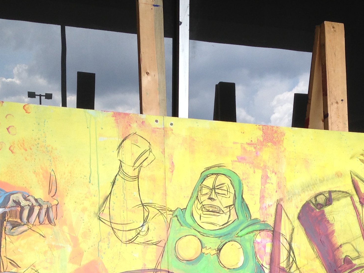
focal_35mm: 73
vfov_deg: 19.3
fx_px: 768
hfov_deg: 26.6
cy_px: 302
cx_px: 212
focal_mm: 4.13
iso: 50
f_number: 2.4
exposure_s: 1/130
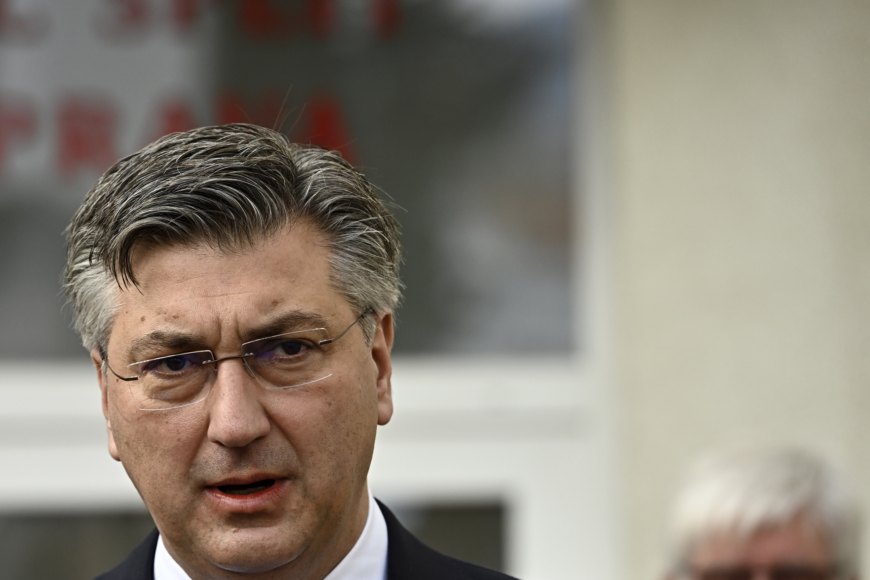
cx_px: 235
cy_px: 355
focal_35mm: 281
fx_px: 6791
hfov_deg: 7.3
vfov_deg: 4.9
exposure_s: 1/1000
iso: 640
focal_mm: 190
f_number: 4
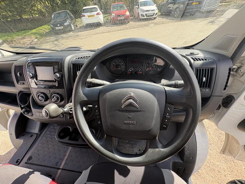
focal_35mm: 14
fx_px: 99
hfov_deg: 102.1
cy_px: 92
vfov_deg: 85.7
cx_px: 122
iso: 64
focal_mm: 2.22
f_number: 2.2
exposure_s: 1/140
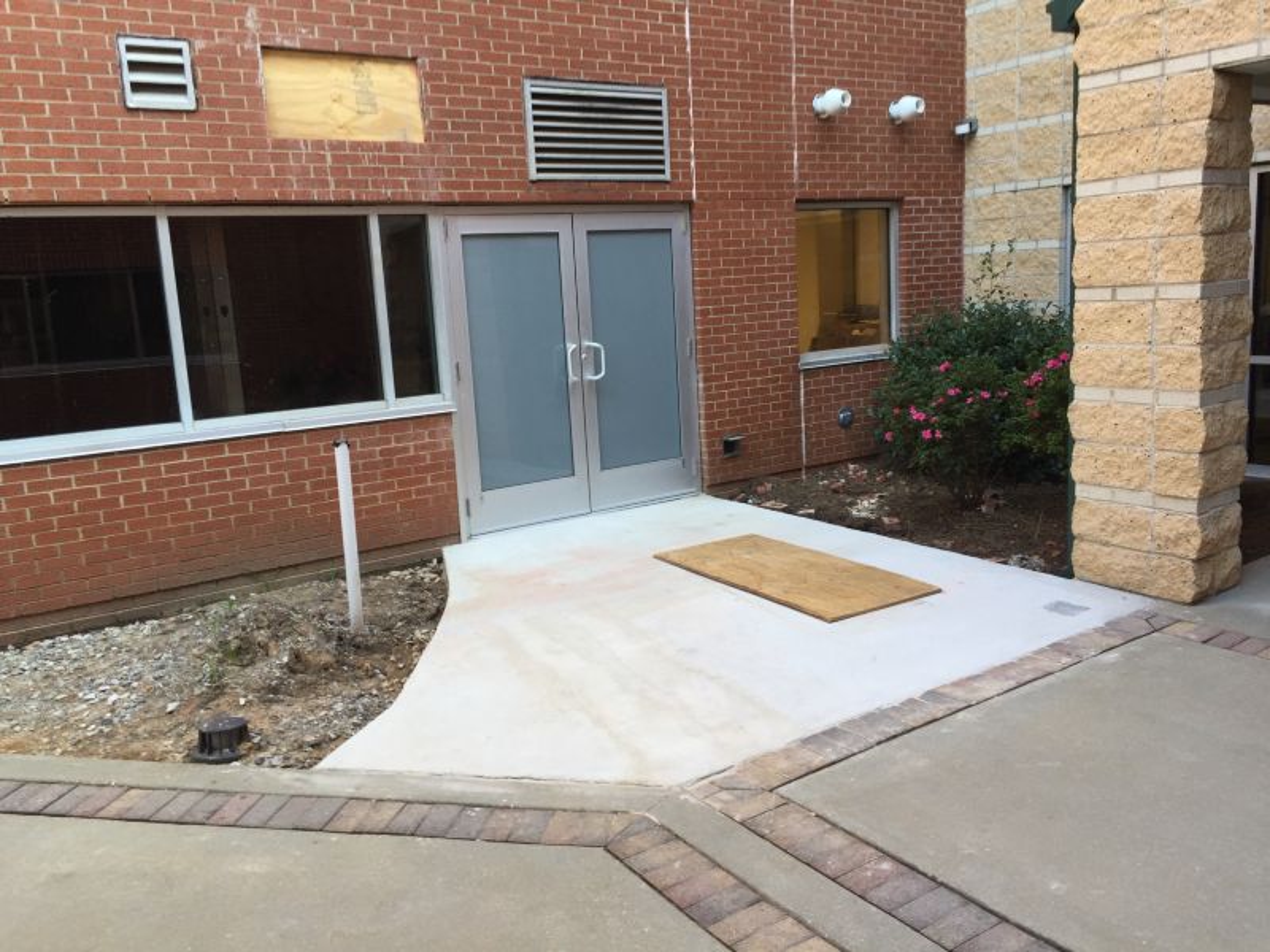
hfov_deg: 61.7
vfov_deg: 48.2
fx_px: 1064
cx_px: 635
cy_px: 476
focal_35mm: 29
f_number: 2.2
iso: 40
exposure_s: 1/60
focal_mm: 4.15
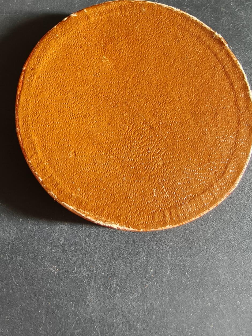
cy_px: 166
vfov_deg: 55.4
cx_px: 138
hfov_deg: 42.9
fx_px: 320
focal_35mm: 33
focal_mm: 2.32
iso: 2000
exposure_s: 1/20.8
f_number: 2
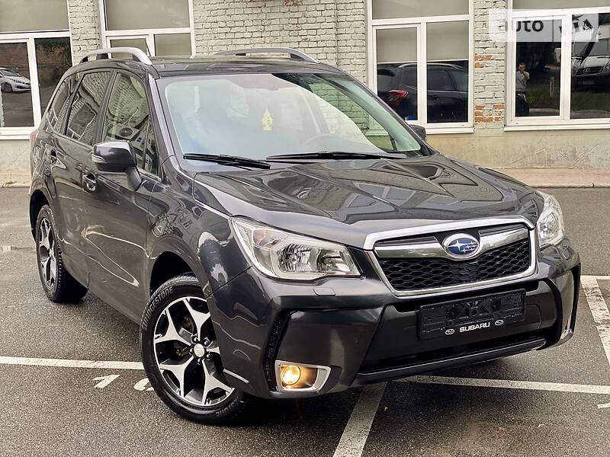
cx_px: 305
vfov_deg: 28.0
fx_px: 916
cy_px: 228
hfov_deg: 36.8
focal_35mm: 52
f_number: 2
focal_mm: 6
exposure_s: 1/122
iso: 64
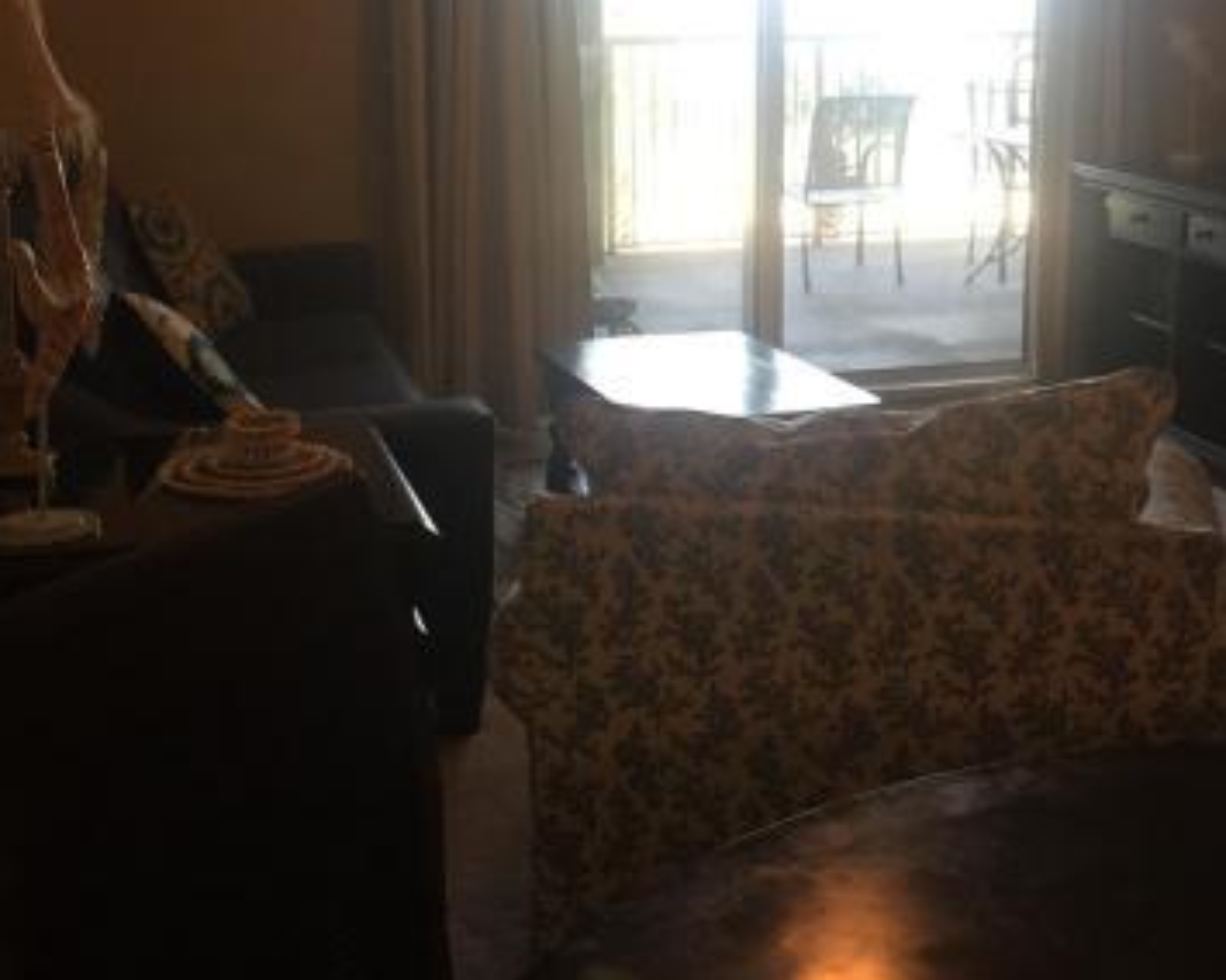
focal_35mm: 51
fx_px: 1851
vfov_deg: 29.4
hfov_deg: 36.5
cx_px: 743
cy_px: 293
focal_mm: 4.15
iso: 50
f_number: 2.2
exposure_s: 1/30
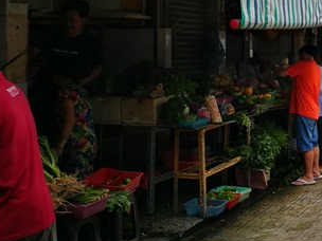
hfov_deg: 27.6
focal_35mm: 64
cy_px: 22
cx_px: 356
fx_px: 595
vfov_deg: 22.4
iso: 50
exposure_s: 1/230
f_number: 2.2
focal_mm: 4.5
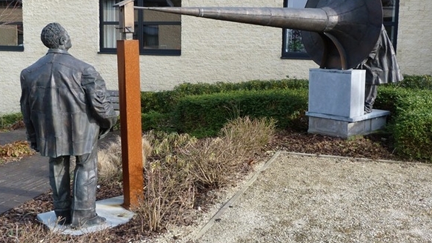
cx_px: 220
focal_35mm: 37
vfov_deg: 31.9
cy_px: 96
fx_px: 424
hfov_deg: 54.0
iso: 80
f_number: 4
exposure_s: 1/125
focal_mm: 5.9
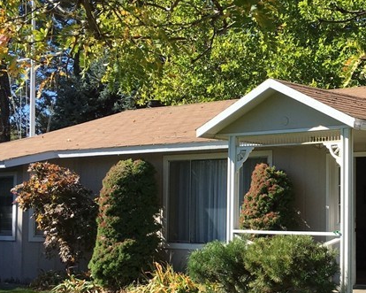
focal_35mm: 70
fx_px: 758
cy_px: 176
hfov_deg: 25.7
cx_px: 371
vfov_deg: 21.8
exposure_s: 1/974
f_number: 2.2
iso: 25
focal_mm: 4.15
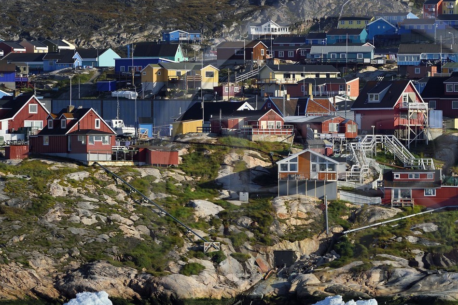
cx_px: 343
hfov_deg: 4.4
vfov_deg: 2.9
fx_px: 6002
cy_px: 195
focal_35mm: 472
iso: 200
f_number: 7.1
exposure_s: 1/640
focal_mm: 280
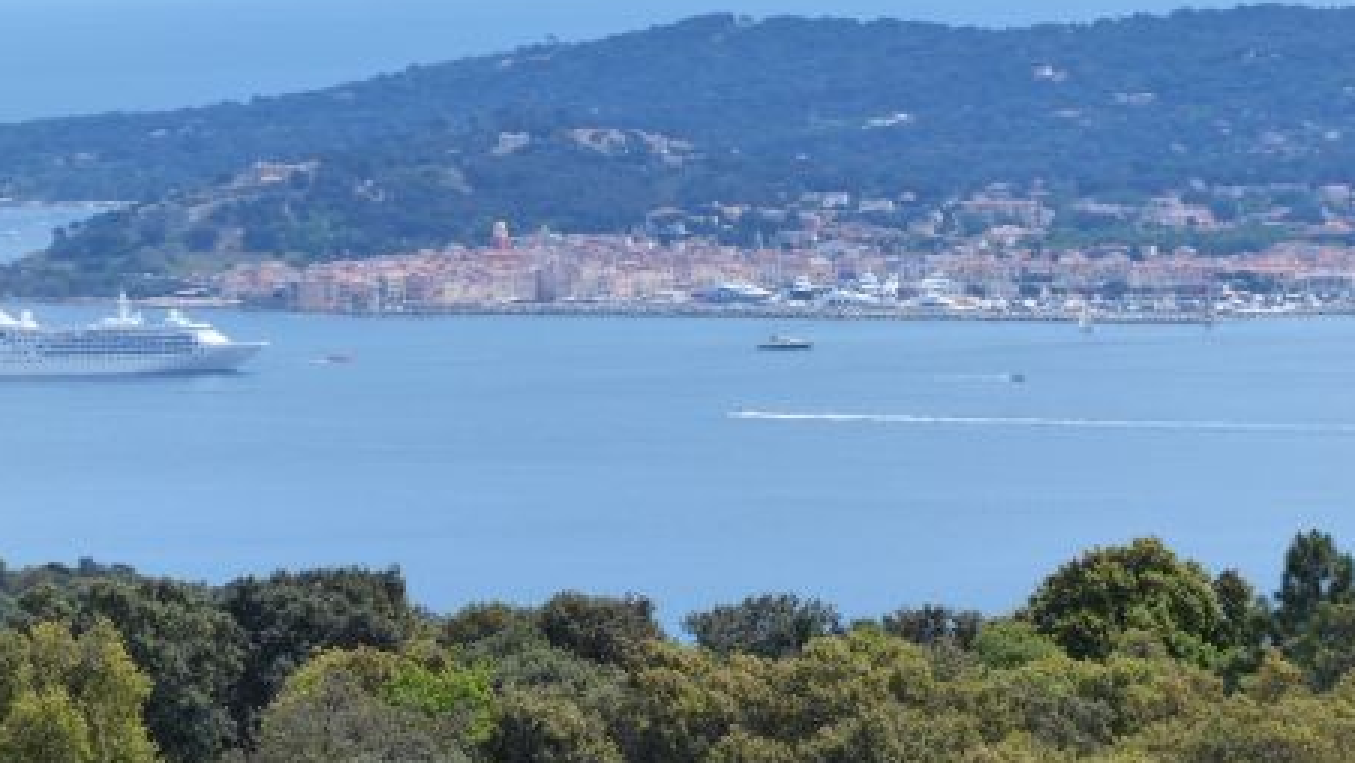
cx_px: 628
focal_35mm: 417
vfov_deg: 2.9
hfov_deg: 5.2
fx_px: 14987
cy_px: 332
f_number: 4
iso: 160
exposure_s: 1/1300
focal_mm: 62.1
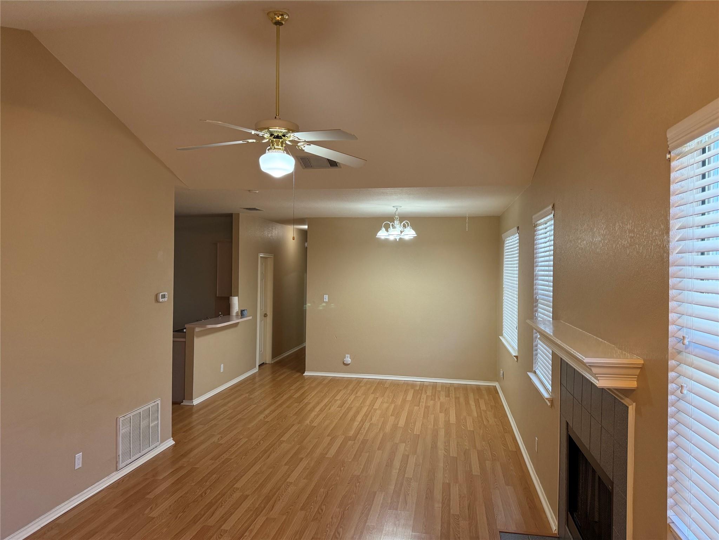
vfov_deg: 56.8
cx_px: 360
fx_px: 498
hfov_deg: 71.6
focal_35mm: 24
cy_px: 270
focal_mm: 6.76
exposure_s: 1/120
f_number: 1.78
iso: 250
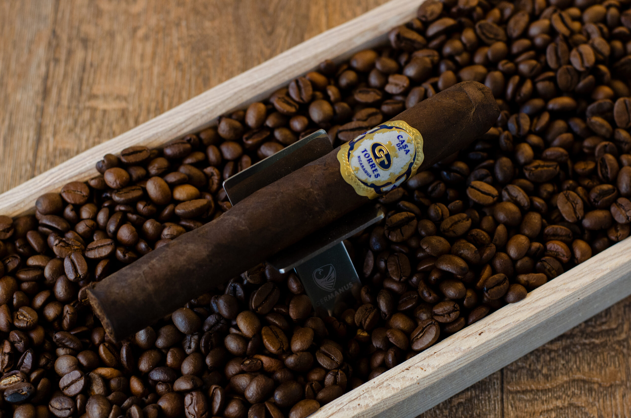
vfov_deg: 18.1
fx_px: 1312
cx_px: 316
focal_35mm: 75
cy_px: 209
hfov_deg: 27.0
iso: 800
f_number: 4.5
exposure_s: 1/60
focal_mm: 50
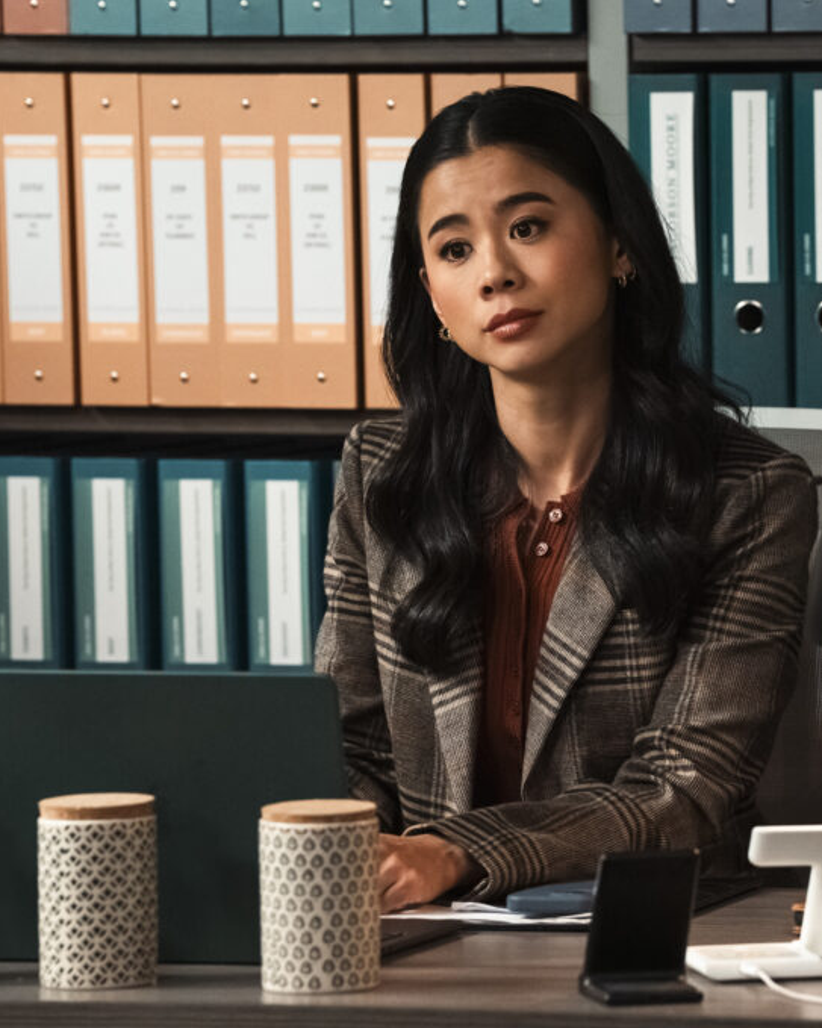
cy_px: 516
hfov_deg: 5.5
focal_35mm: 283
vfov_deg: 6.8
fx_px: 8608
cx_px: 566
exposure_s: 1/160
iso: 8000
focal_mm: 200
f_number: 5.6
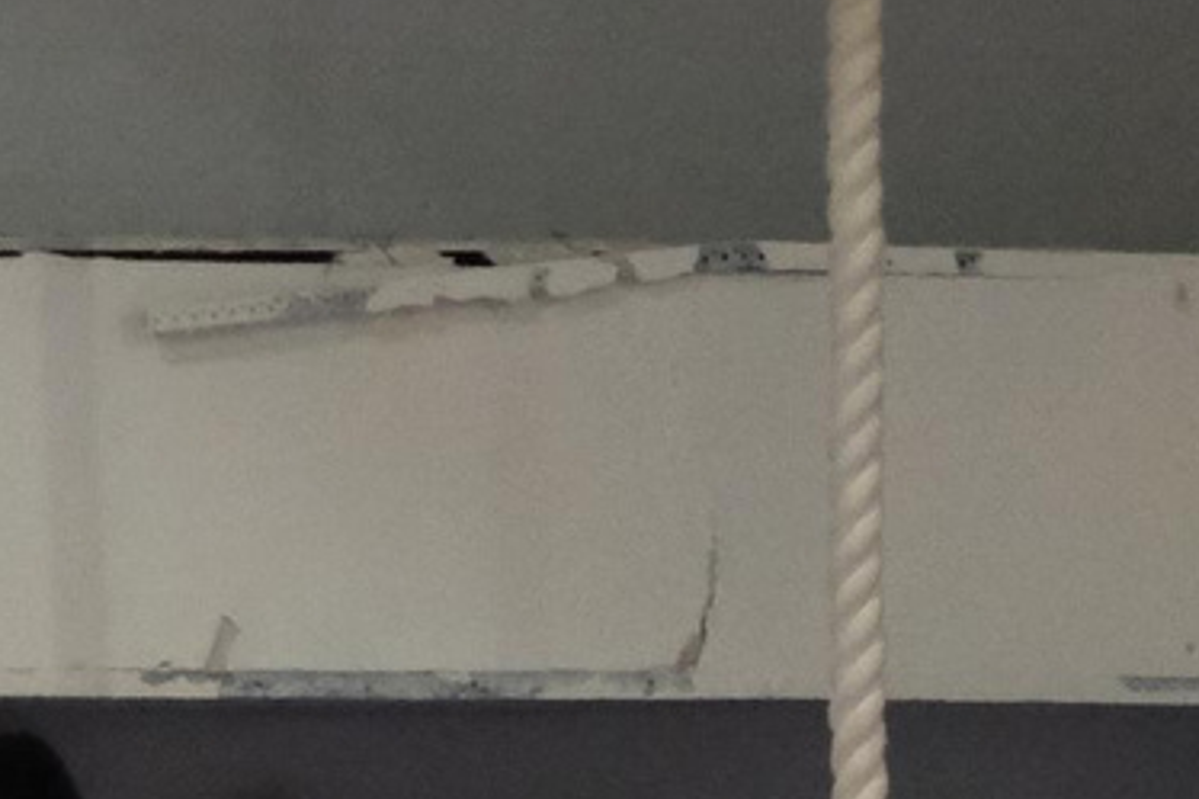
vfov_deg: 1.9
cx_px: 2036
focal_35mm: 726
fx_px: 24168
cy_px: 1584
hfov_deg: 2.8
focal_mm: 70.5
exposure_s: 1/320
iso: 6400
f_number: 3.7
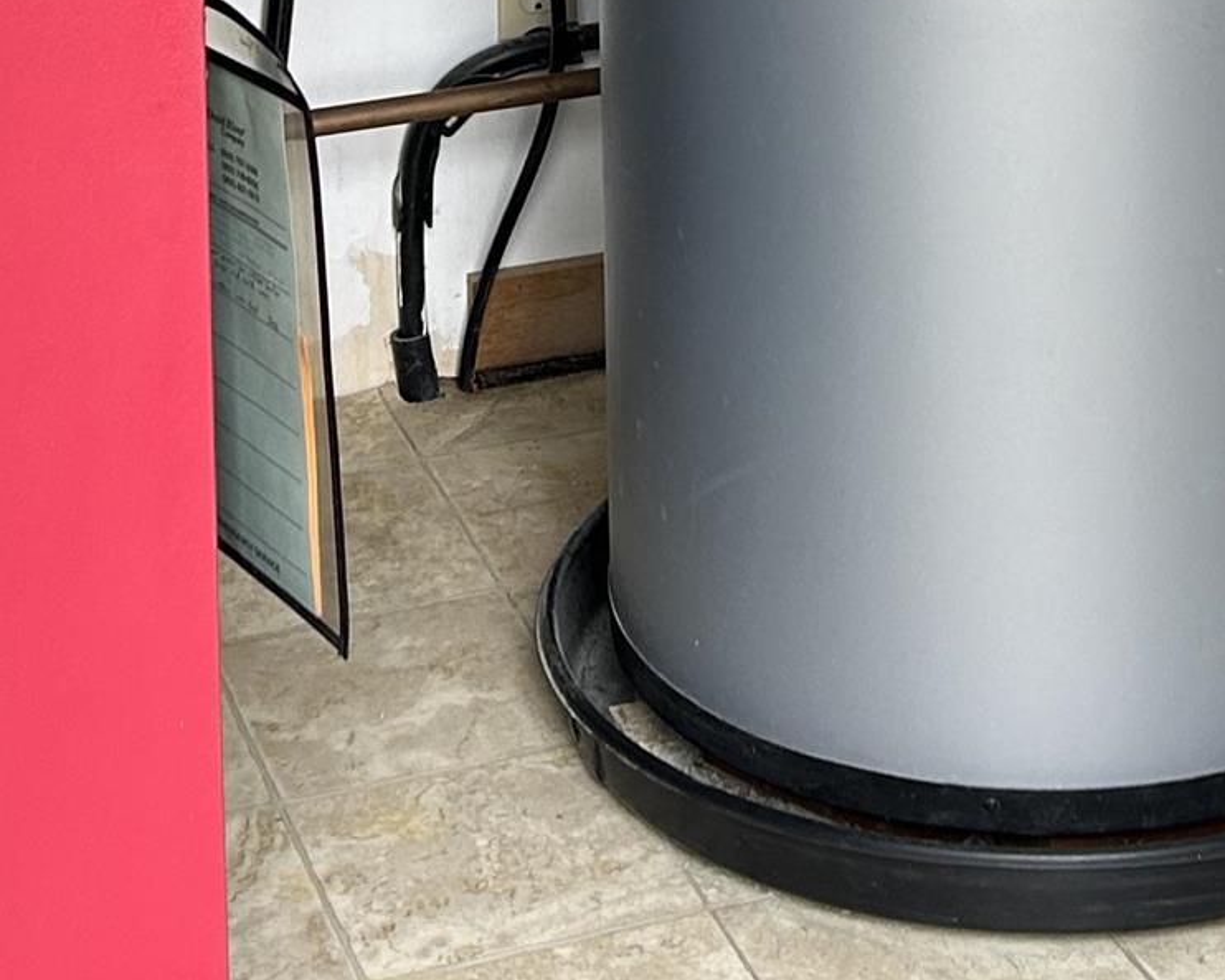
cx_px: 832
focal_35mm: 105
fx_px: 3808
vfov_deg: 13.6
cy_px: -602
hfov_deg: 18.2
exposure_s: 1/121
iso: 64
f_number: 1.5
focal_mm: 5.7
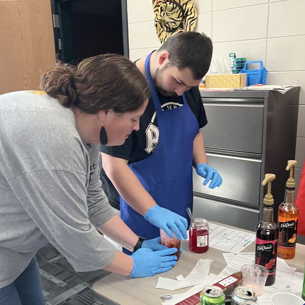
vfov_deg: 44.8
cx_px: 148
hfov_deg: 44.9
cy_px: 179
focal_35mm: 37
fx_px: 369
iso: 640
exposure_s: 1/36
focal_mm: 5.1
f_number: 1.6
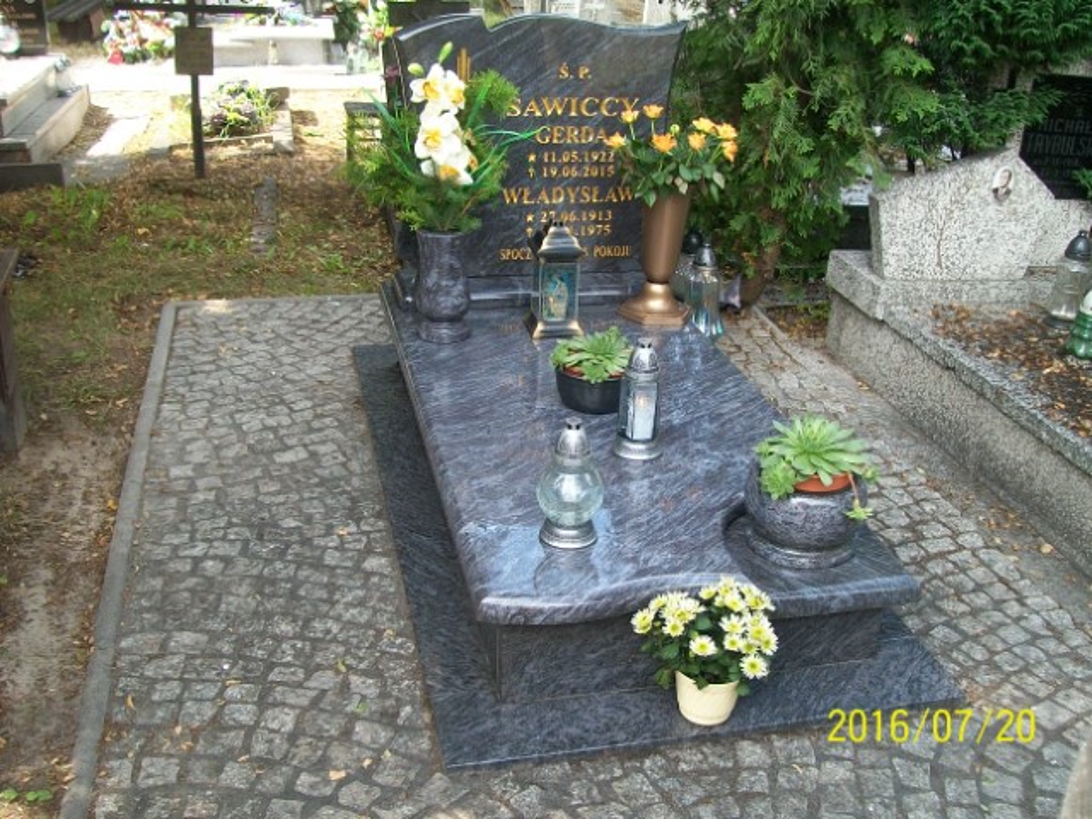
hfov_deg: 51.4
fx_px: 1136
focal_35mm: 36
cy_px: 410
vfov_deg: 39.7
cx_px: 546
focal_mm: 6
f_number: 2.7
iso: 80
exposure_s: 1/160
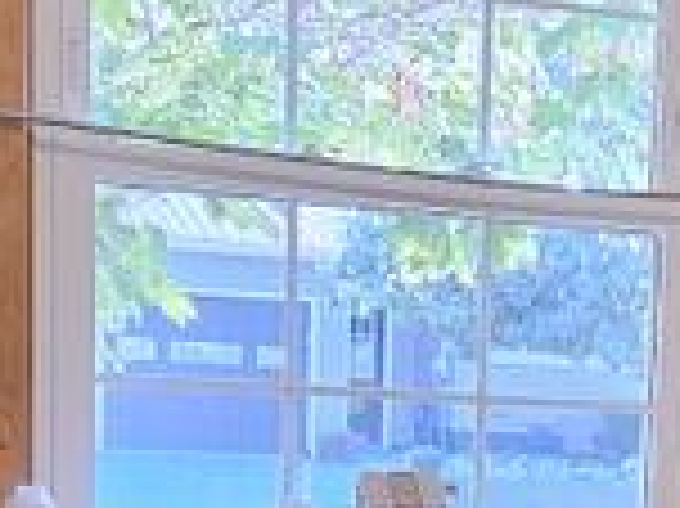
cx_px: 887
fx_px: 2395
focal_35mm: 122
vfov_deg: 11.6
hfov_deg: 15.4
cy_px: 755
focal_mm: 5.4
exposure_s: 1/120
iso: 400
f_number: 1.8
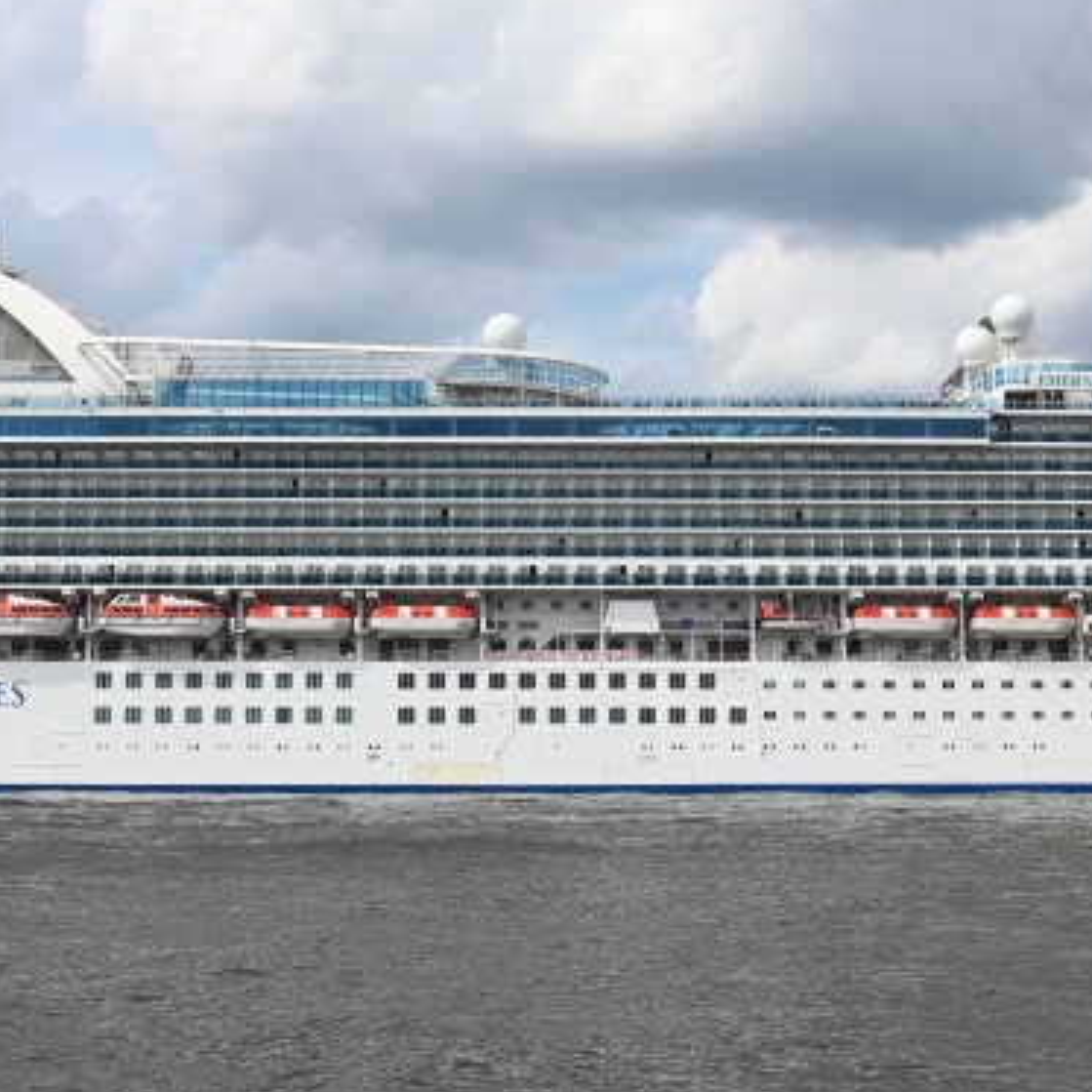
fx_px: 1999
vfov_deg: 30.5
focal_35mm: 56
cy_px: 473
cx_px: 574
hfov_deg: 30.6
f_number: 8
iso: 100
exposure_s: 1/250
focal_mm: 24
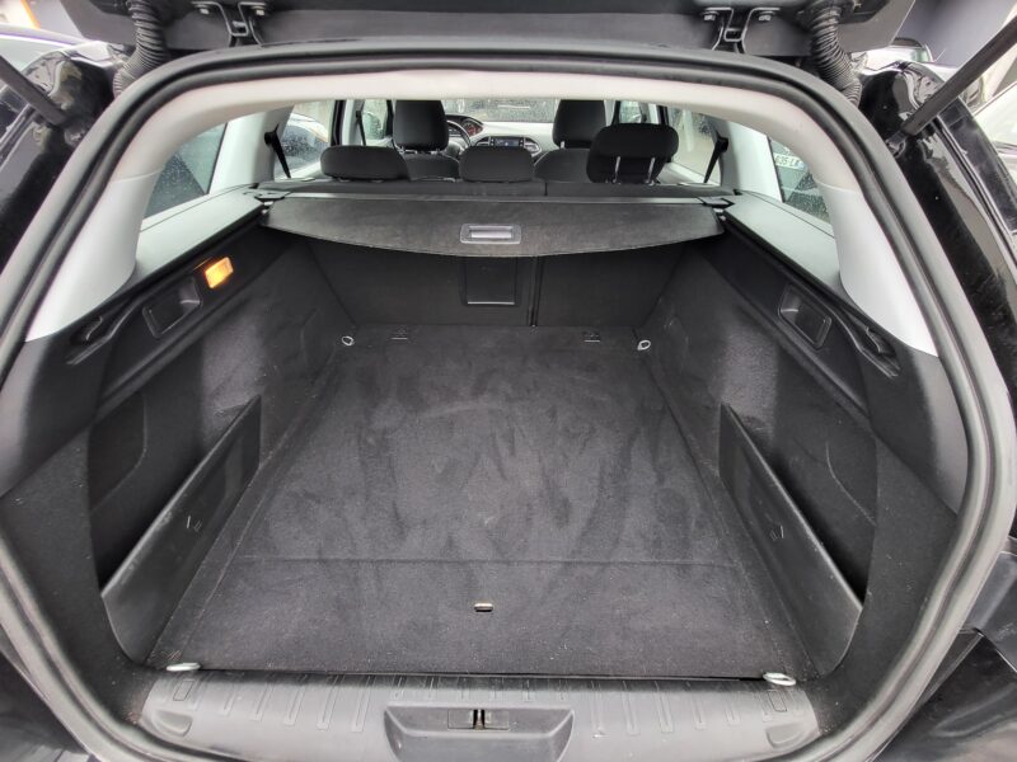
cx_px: 508
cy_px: 381
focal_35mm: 13
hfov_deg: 106.2
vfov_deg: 89.9
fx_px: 382
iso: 100
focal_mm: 1.74
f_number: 2.2
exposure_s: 1/50
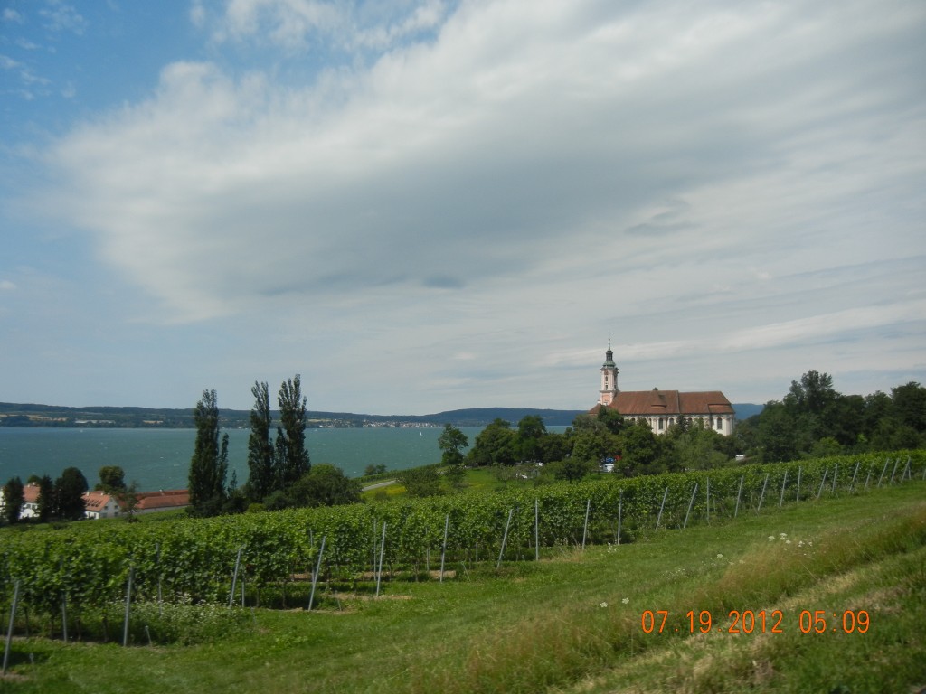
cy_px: 347
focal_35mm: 30
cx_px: 463
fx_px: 803
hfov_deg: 60.0
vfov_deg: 46.8
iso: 160
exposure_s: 1/710
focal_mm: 5.4
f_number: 7
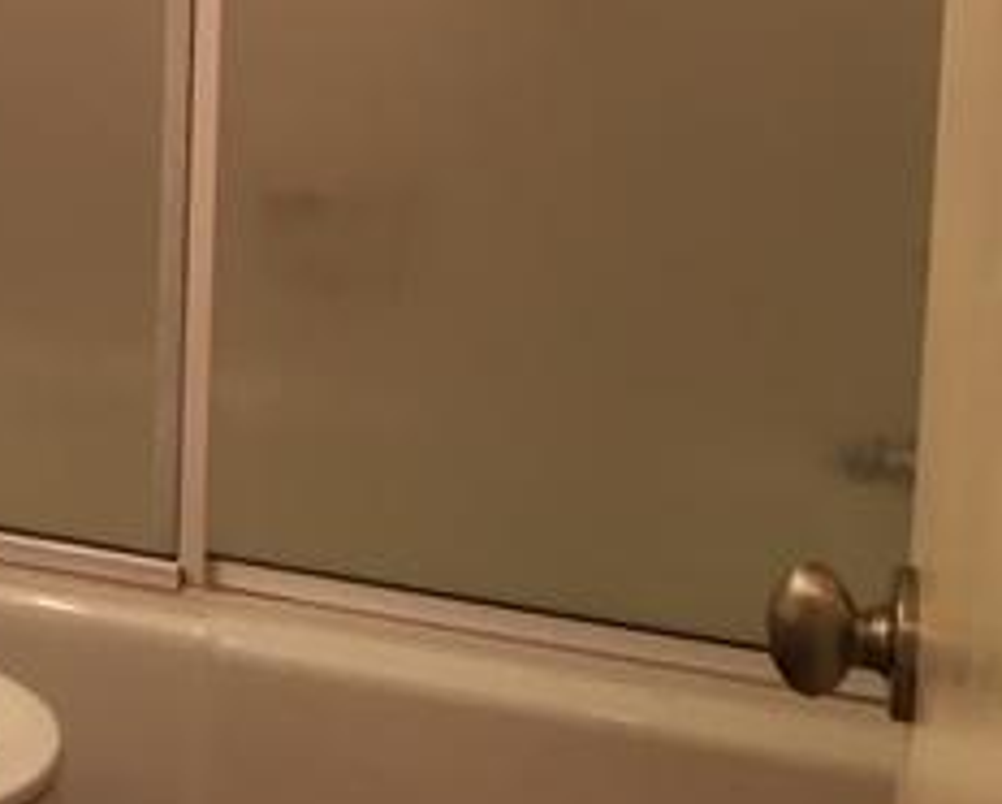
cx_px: -65
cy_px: -177
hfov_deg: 23.1
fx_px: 2315
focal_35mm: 78
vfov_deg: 18.6
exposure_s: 1/30
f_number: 2.2
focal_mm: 4.15
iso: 64
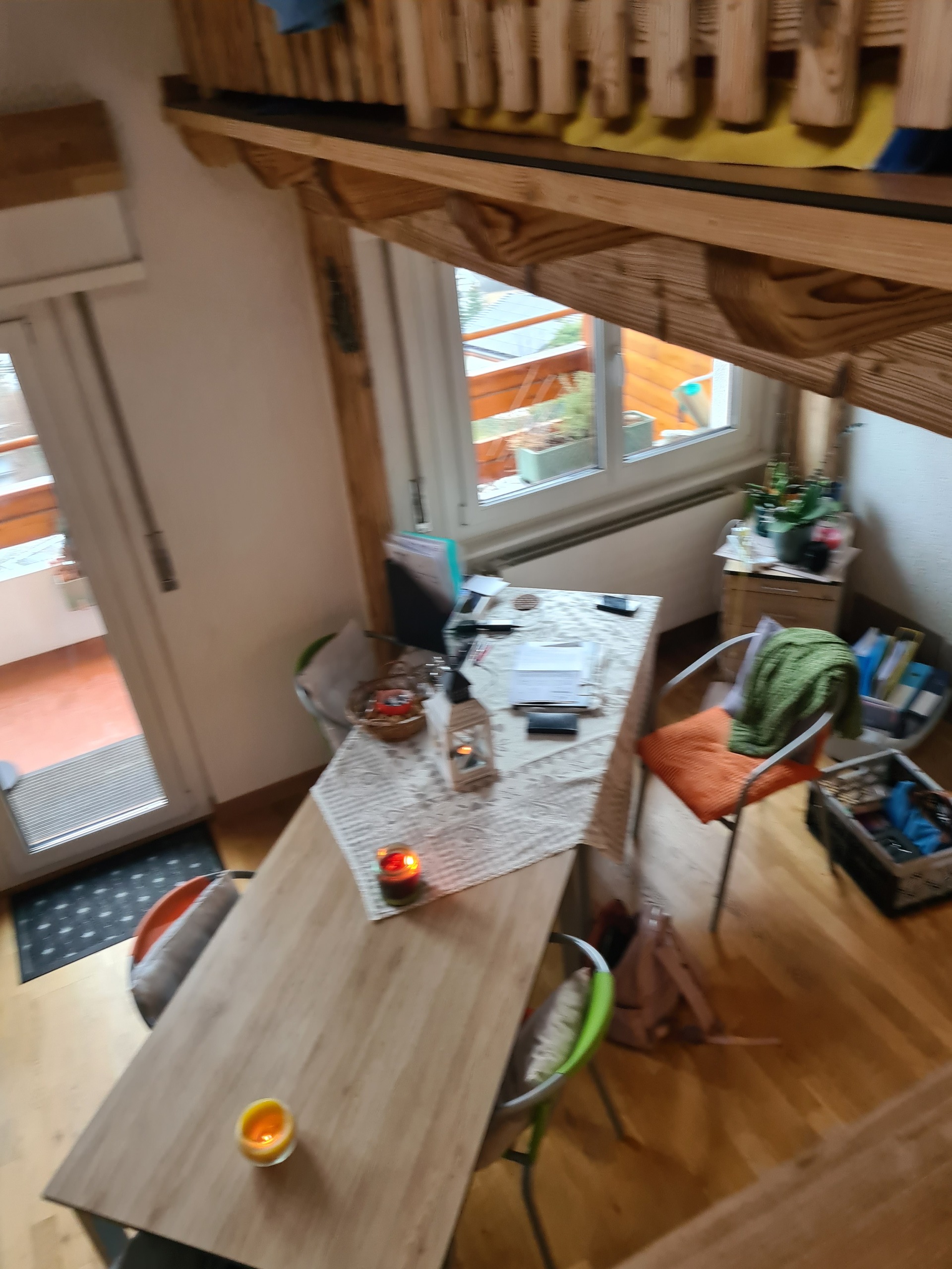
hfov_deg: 53.1
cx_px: 476
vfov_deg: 67.3
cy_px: 634
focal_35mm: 26
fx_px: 953
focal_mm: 5.4
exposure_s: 1/50
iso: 250
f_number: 1.8
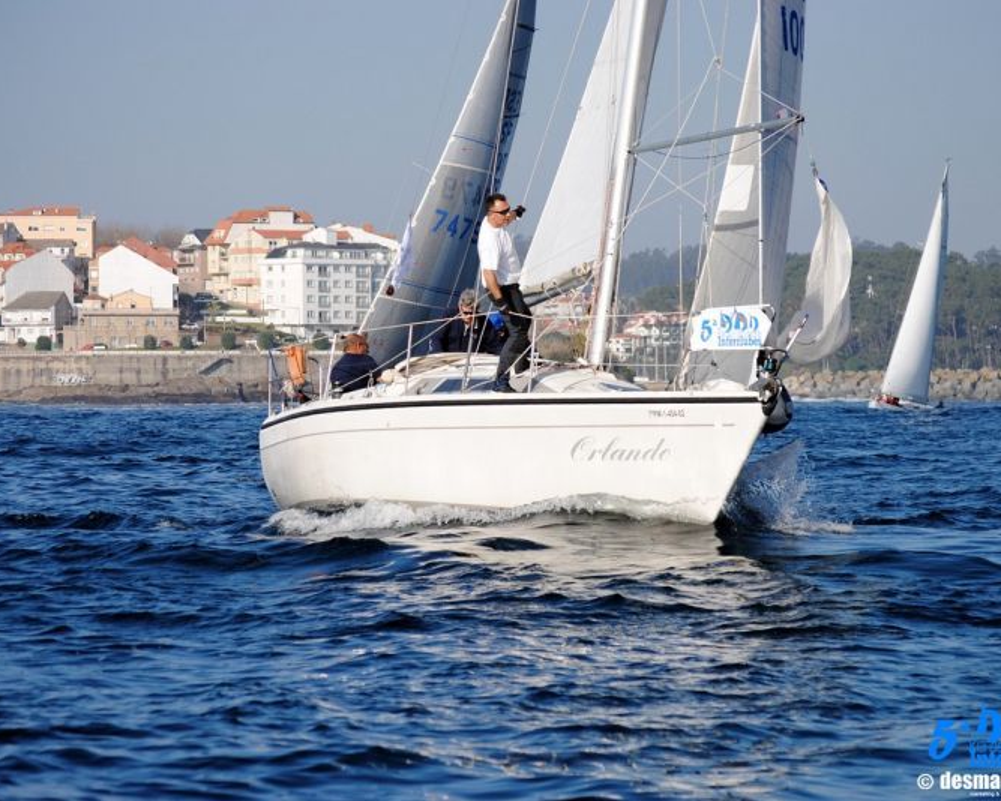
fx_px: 5512
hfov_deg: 10.4
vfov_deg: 8.3
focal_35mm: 186
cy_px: 401
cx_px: 497
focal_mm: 110
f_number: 6.3
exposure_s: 1/640
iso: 100
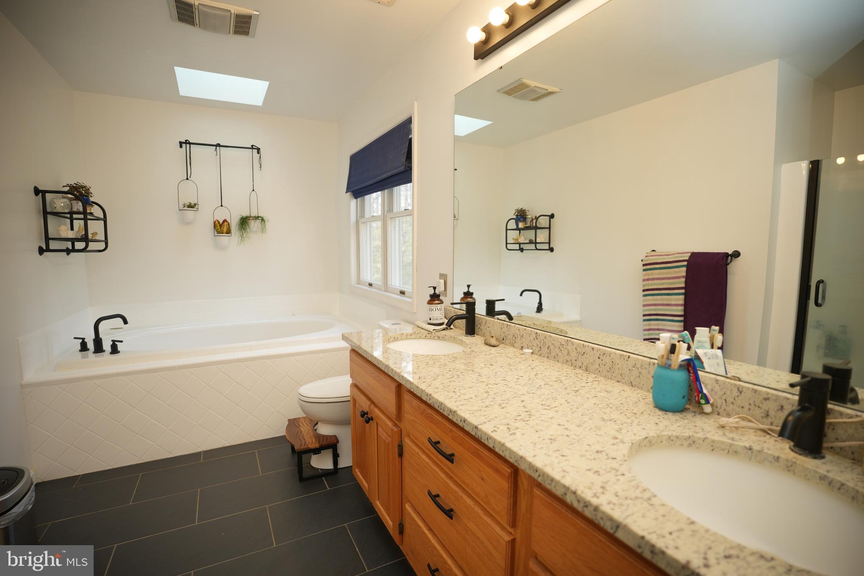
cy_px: 288
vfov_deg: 71.7
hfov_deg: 94.6
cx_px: 432
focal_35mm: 17
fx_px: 398
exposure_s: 1/60
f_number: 2.8
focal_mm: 16.6
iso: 160
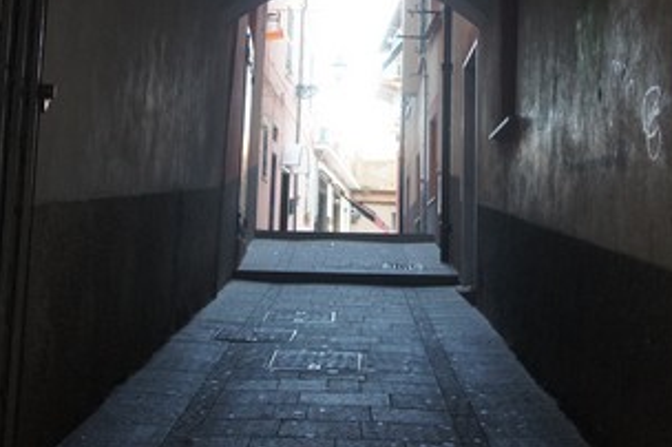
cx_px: 360
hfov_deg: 35.2
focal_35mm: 57
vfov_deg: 23.6
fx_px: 1058
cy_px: 115
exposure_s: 1/100
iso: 1600
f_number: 4
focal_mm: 25
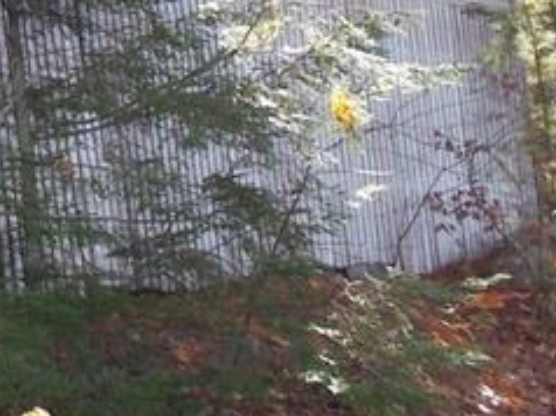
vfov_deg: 20.0
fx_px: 1123
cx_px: -47
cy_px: -42
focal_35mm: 70
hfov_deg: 25.8
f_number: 3.2
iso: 80
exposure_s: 1/50
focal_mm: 4.6
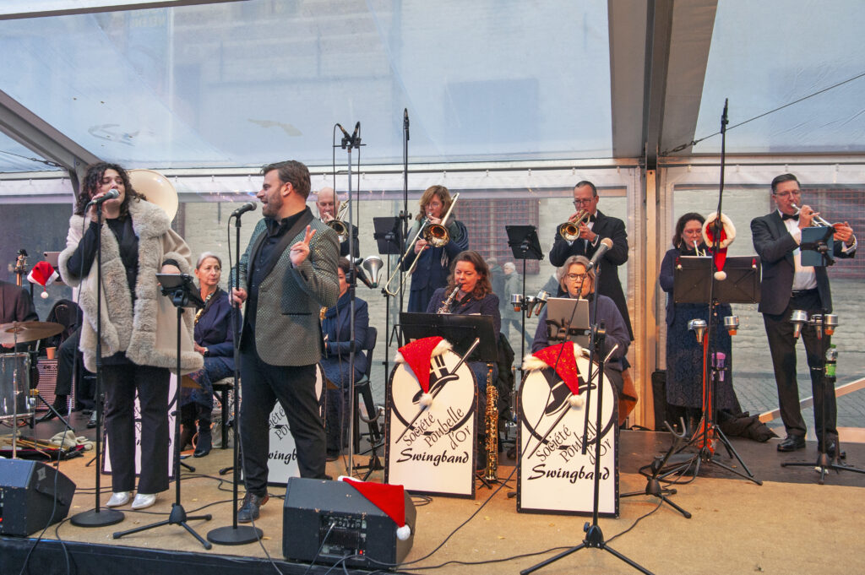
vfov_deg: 42.3
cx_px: 432
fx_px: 744
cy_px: 288
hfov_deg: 60.3
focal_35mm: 31
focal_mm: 31
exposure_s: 1/80
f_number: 5.6
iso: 640
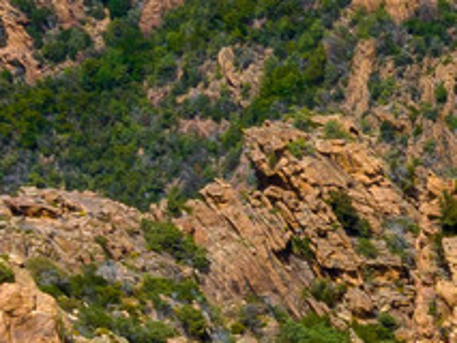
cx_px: 1217
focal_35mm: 180
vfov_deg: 7.9
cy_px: 684
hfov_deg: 9.4
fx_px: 2378
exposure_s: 1/160
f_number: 11
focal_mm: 12.3
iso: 100
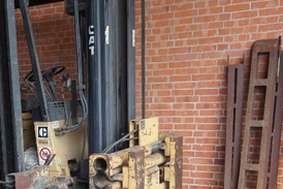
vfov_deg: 21.0
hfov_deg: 29.1
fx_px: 495
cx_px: -21
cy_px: 181
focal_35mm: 63
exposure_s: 1/160
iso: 200
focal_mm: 16
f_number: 4.5
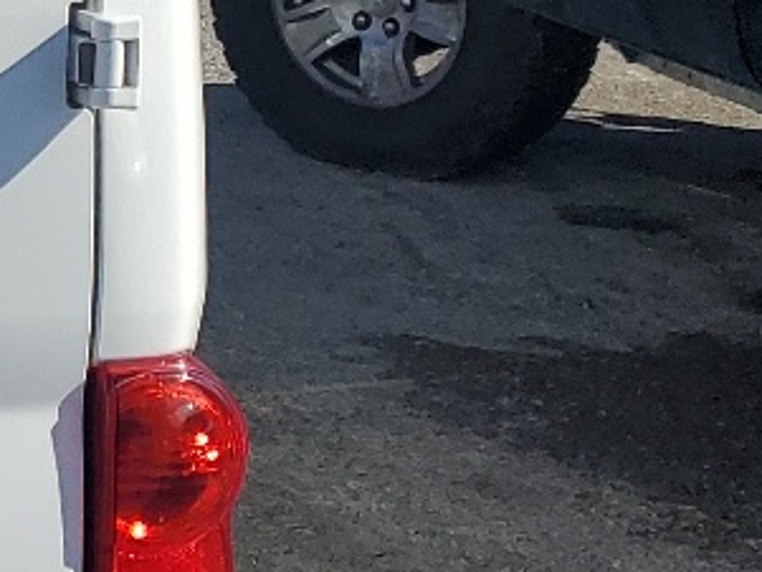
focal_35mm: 138
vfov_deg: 10.7
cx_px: -987
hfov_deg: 11.9
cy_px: 38
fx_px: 3039
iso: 50
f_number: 1.5
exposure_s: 1/5000
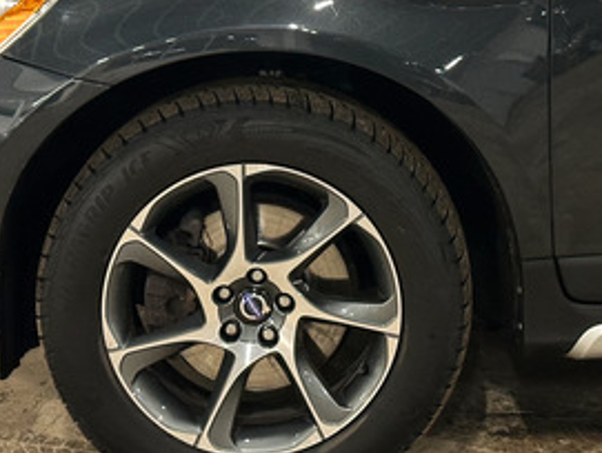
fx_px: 2003
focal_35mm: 115
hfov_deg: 17.1
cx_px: 389
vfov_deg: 12.8
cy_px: 7
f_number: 1.8
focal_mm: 6.86
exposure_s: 1/50
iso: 250
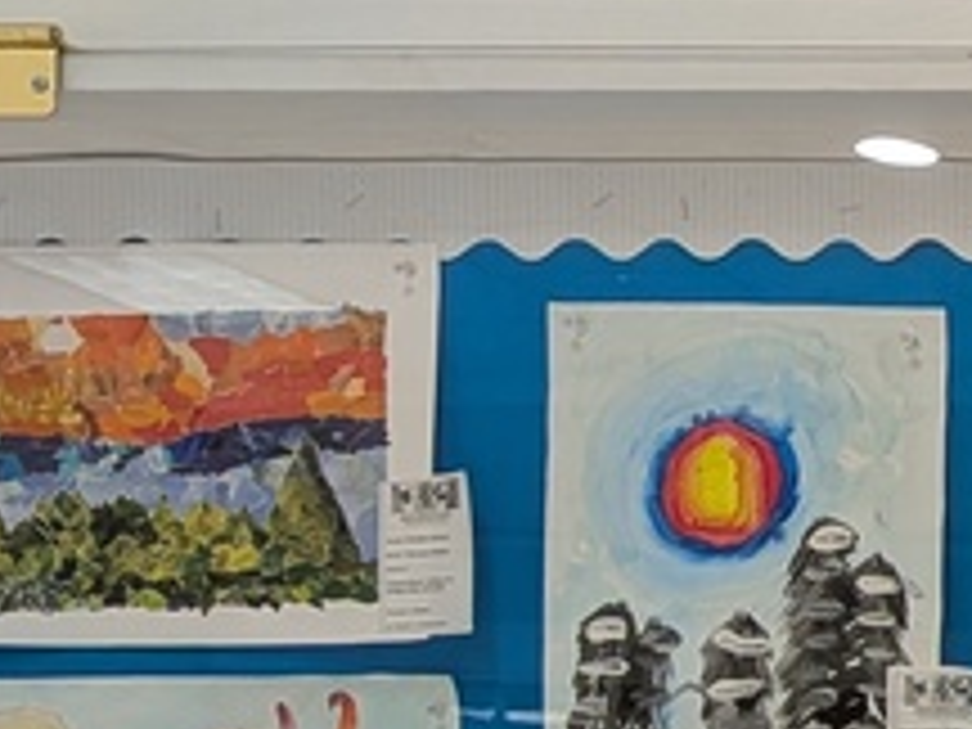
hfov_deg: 14.5
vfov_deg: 12.2
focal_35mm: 114
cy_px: 1210
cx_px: 1904
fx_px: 3201
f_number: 1.7
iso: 65
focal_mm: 4.53
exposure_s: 1/25
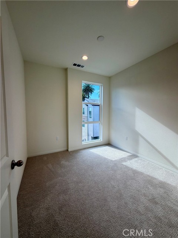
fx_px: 96
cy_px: 119
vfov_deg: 102.1
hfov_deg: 85.7
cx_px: 89
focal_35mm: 14
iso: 40
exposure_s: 1/157
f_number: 2.2
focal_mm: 2.22
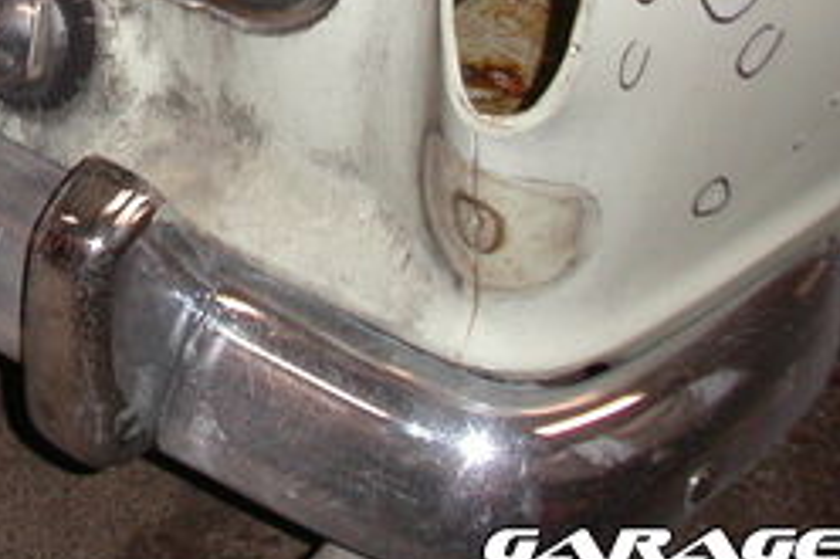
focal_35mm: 102
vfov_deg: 12.8
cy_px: -234
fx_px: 2378
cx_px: -20
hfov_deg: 19.4
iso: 100
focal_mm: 7.8
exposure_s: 1/30
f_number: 2.8
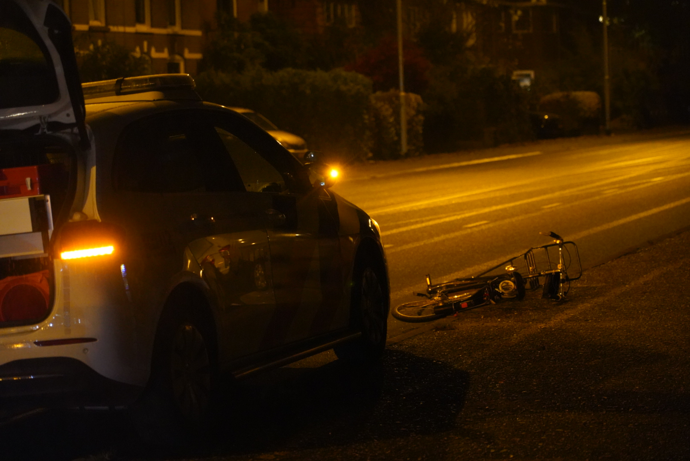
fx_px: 2014
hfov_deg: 19.4
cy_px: 230
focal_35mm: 105
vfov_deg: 13.1
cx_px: 345
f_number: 4
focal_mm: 105
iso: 12800
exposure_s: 1/80
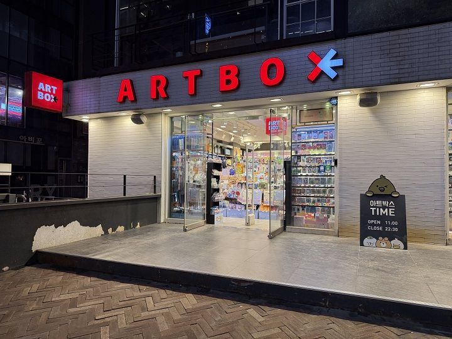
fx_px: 313
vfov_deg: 56.8
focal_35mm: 24
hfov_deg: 71.6
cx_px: 226
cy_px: 170
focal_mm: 6.76
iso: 200
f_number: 1.78
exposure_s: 1/120
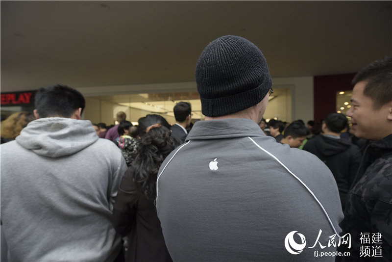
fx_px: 152
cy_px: 131
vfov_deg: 81.3
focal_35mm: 14
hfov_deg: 104.2
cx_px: 196
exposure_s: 1/800
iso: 1600
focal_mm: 14
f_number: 4
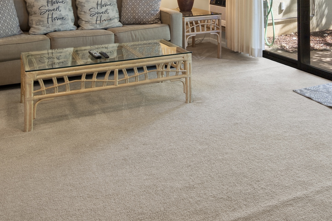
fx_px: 369
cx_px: 175
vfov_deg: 29.6
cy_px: -30
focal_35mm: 40
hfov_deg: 48.4
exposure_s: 1/5
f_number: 8
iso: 100
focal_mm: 16
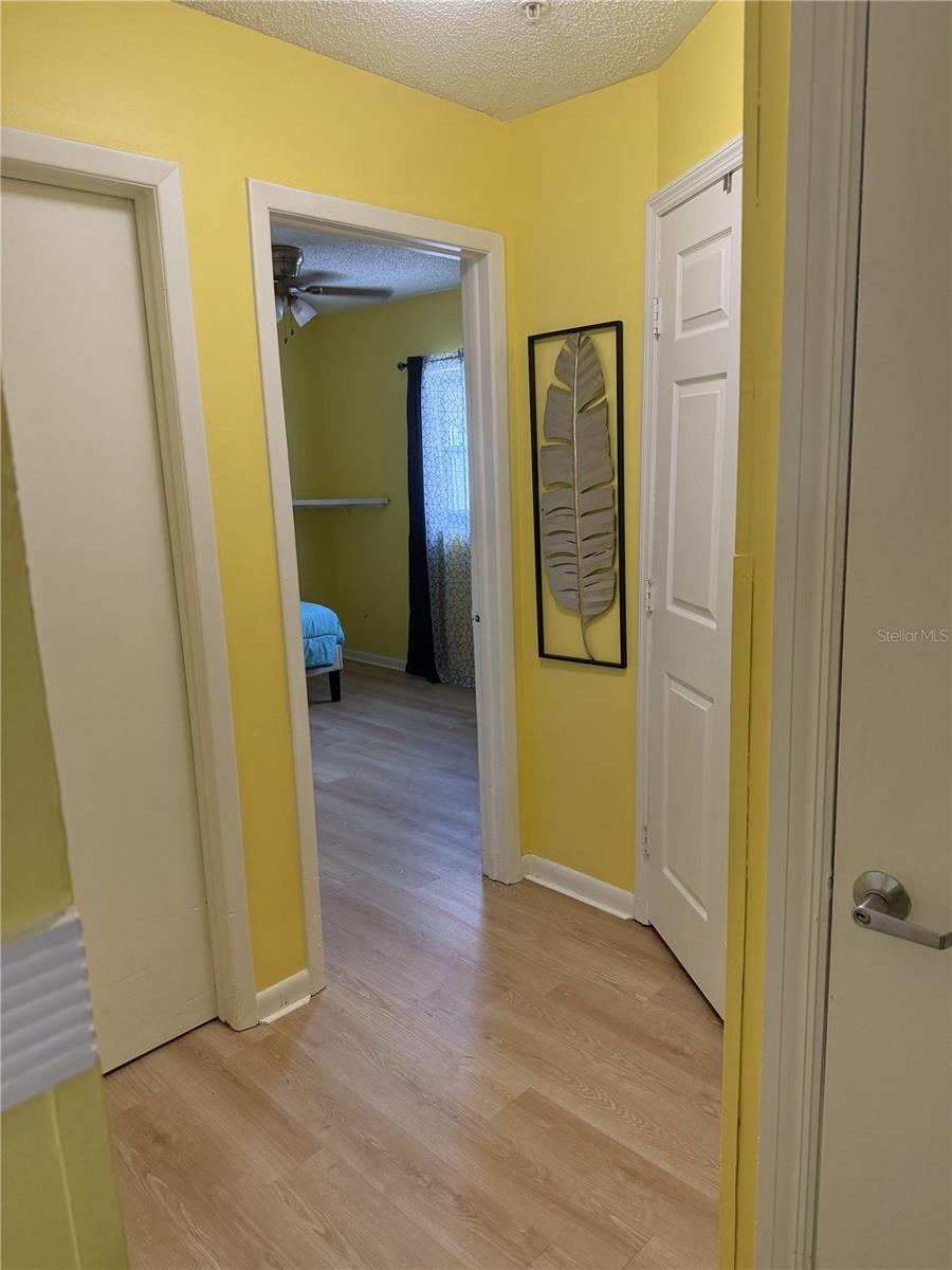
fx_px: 880
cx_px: 476
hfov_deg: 56.8
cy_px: 635
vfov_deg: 71.6
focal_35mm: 24
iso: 200
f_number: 1.78
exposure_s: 1/60
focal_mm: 6.76
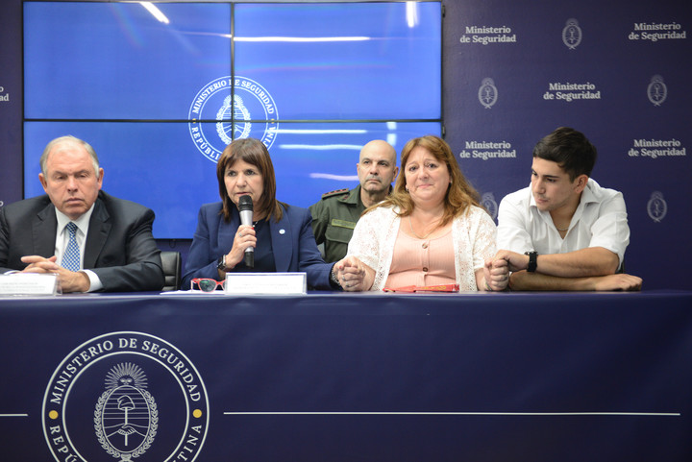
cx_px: 346
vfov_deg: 22.7
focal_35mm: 60
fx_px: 1154
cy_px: 231
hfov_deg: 33.4
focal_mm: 60
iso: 2000
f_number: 4
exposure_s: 1/160
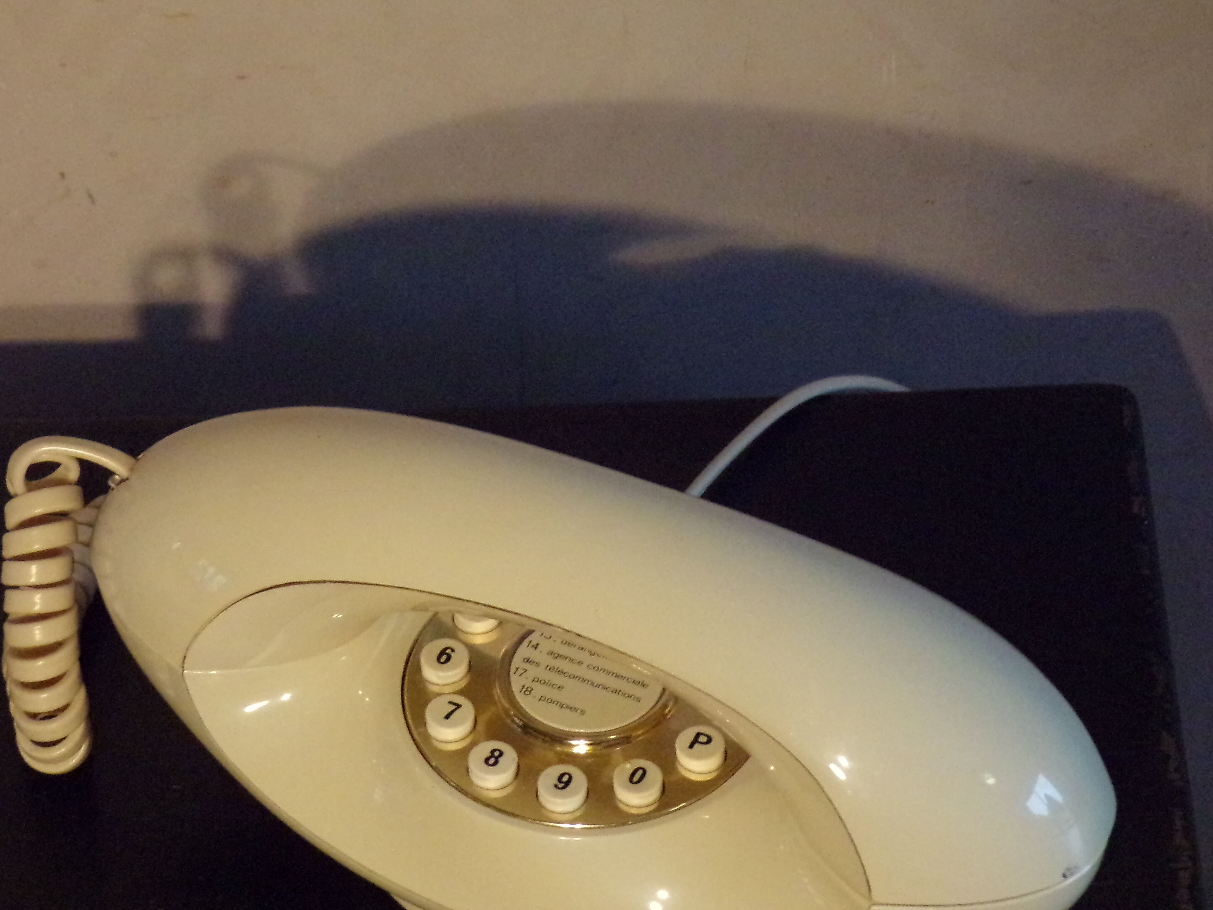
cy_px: 555
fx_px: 5396
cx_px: 552
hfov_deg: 12.8
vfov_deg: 9.6
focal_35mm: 154
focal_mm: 20.4
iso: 800
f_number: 4.3
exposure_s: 1/28
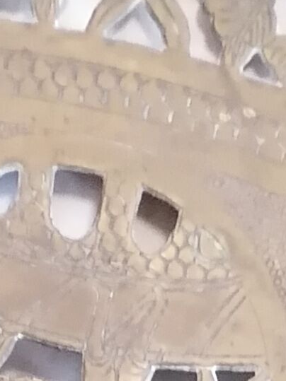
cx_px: -269
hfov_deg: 7.4
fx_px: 2127
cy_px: 1376
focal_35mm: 193
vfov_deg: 7.8
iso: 640
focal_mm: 5.4
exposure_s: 1/30
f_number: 1.8
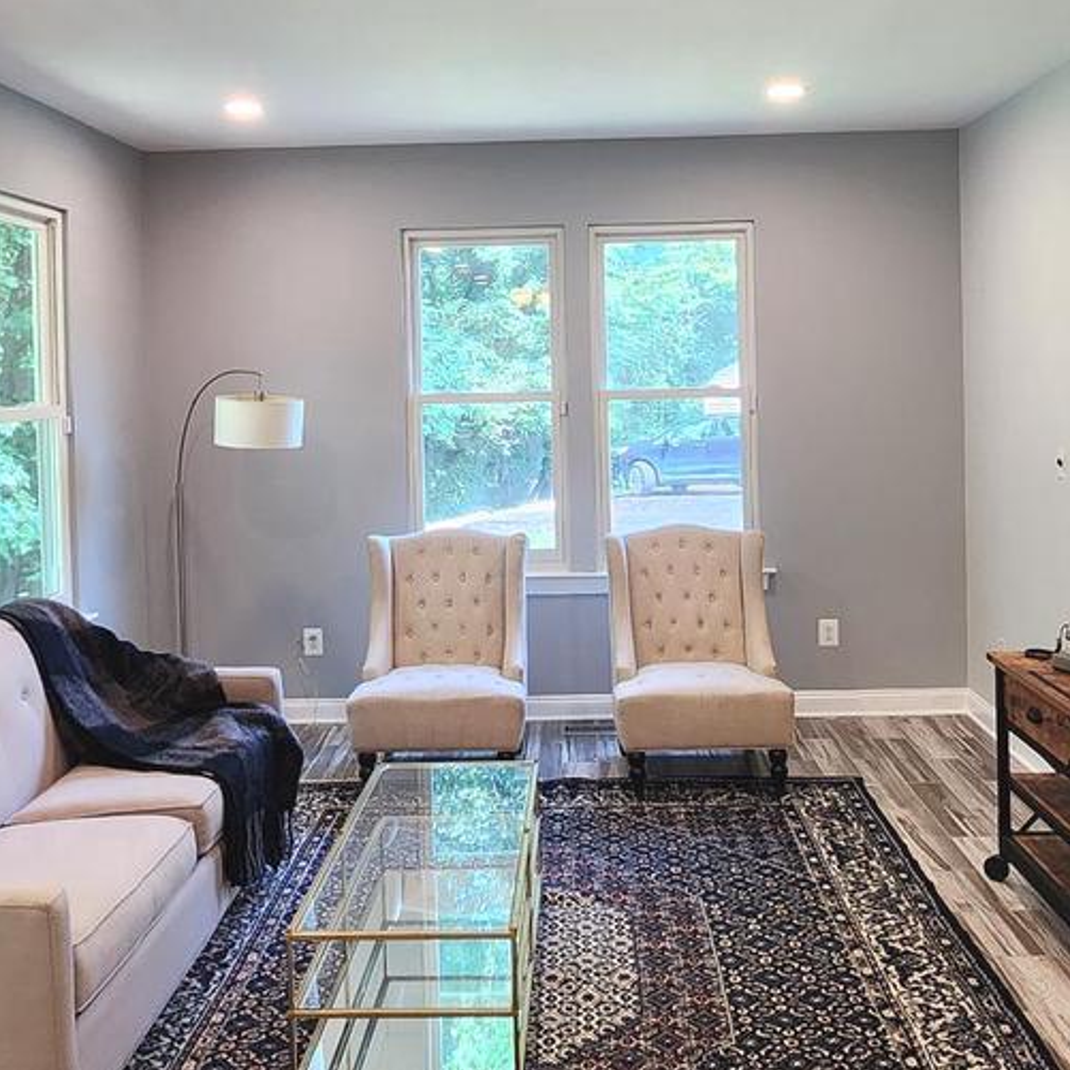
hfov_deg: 49.7
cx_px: 560
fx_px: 1154
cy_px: 393
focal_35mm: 33
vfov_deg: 49.2
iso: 250
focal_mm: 2.2
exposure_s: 1/60
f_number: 2.2
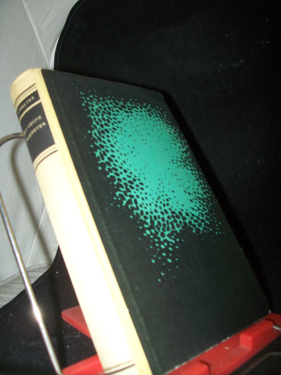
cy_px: 188
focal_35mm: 34
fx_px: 368
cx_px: 140
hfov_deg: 41.8
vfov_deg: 54.0
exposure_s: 1/60
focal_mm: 5.6
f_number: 2.7
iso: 80
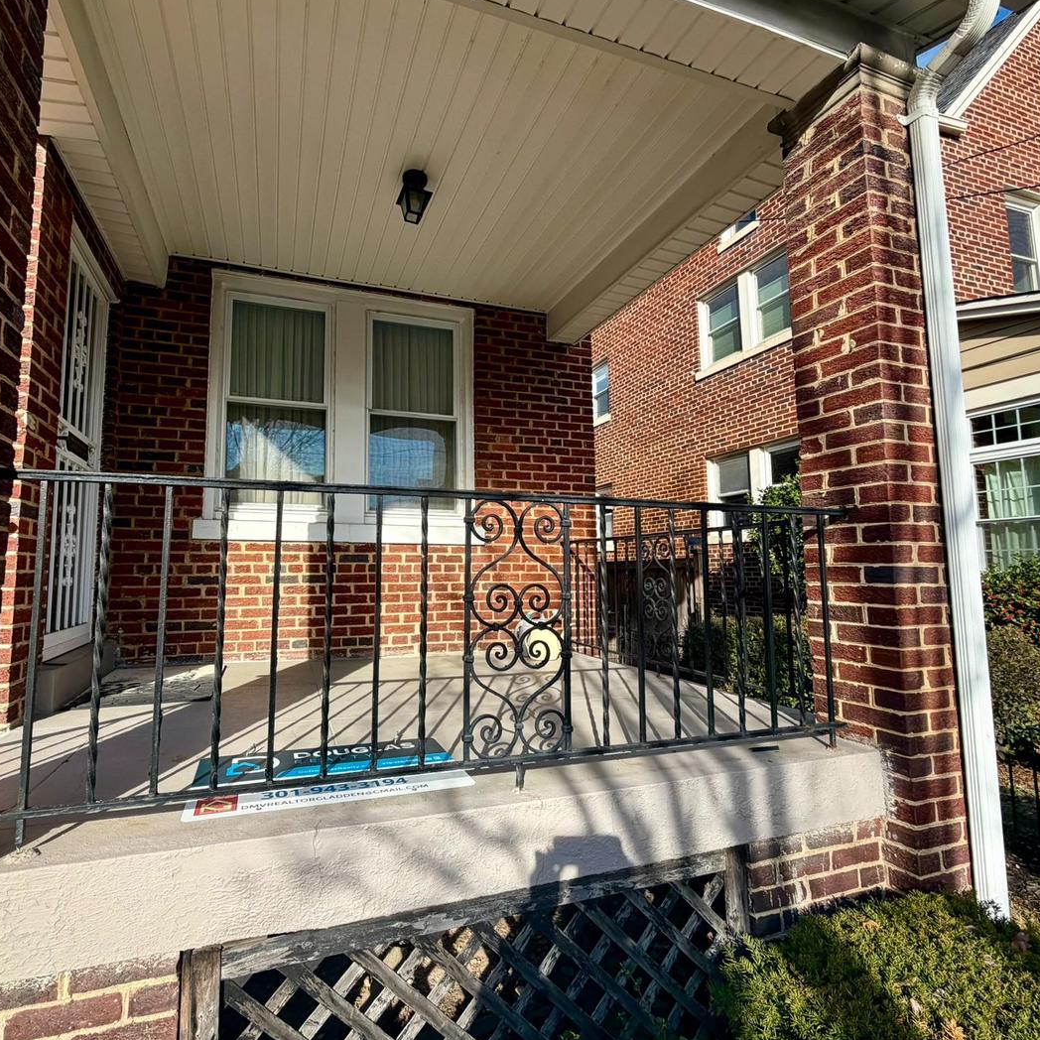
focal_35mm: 17
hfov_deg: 83.6
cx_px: 461
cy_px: 514
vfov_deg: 84.0
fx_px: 578
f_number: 2.2
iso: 40
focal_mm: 2.22
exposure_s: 1/751
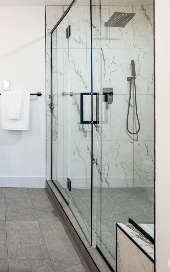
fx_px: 244
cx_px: -16
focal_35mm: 33
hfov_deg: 33.5
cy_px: 102
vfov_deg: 57.4
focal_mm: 17
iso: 4000
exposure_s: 1/320
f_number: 2.8
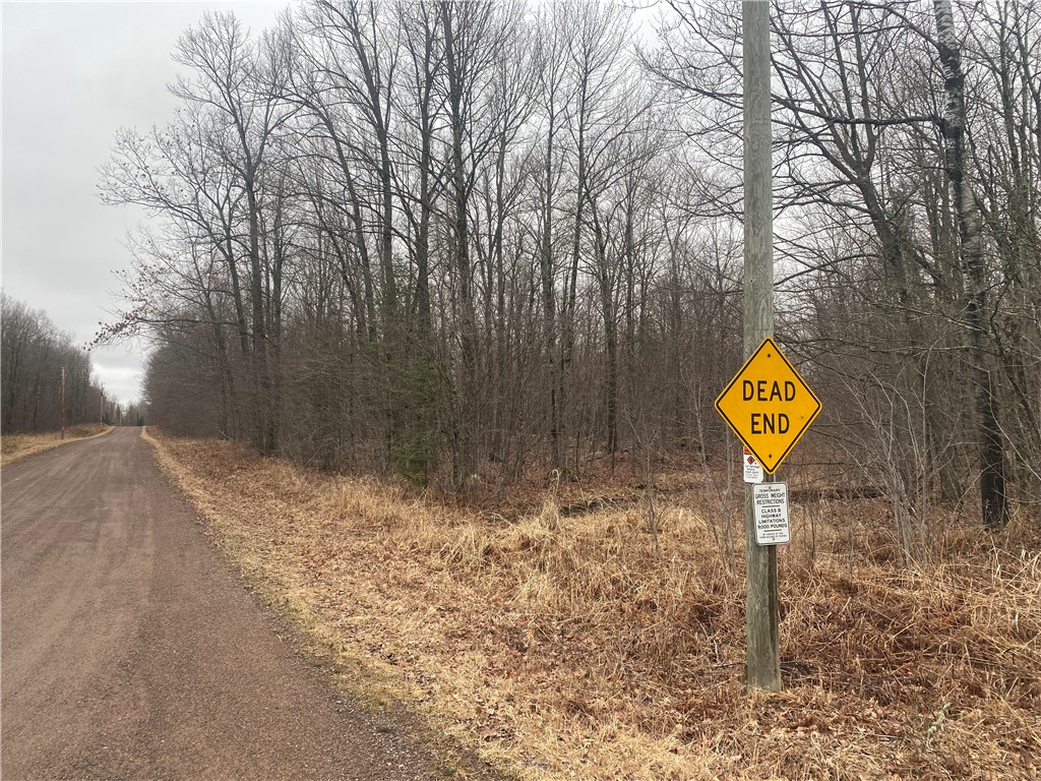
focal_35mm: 26
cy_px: 390
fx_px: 782
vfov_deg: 53.1
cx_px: 520
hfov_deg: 67.3
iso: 32
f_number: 1.8
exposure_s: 1/334
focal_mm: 4.25
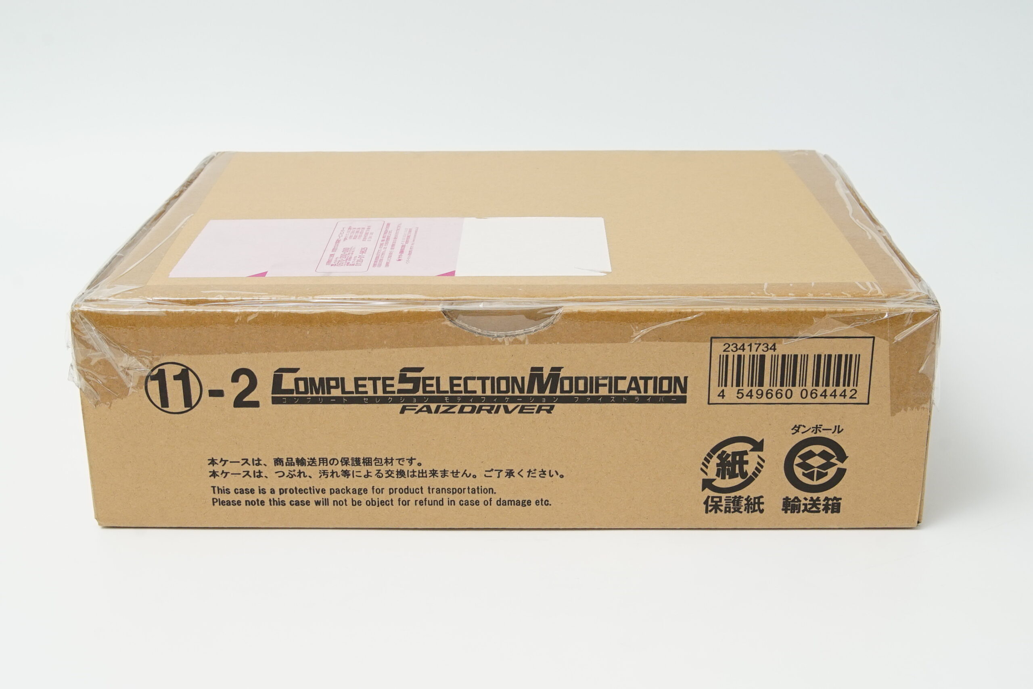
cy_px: 344
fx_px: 1493
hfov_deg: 38.2
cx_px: 516
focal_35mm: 52
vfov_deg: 26.0
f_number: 10
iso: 1000
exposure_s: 1/20
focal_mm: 35
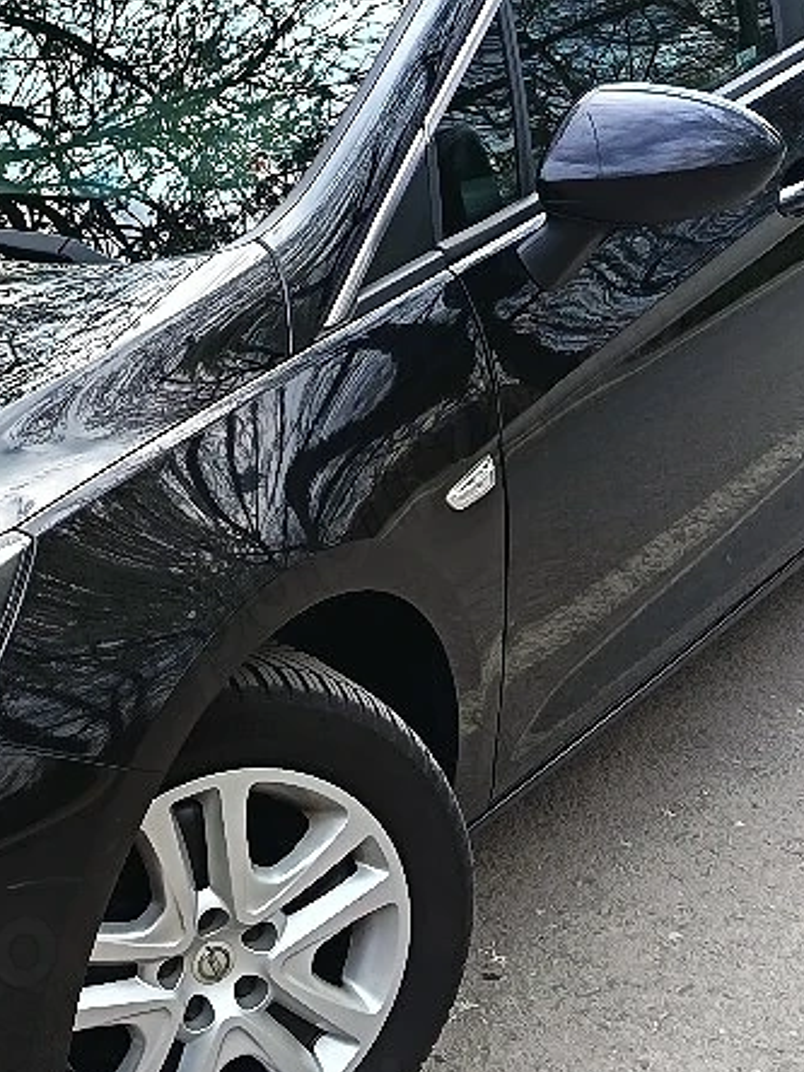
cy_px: 573
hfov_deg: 19.7
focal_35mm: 72
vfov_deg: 27.0
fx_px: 2230
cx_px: -41
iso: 532
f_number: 1.75
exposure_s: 1/625
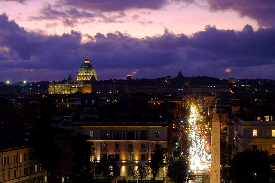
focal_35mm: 96
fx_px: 733
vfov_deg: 14.2
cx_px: 22
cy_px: 142
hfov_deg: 20.8
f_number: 11
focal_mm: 34
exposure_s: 3
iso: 200
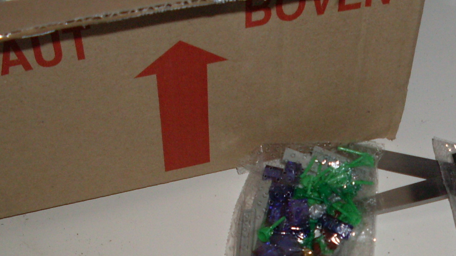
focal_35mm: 94
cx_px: 435
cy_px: 346
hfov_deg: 22.0
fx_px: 1137
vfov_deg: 12.4
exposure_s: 1/45
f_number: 2.8
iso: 100
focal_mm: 6.3
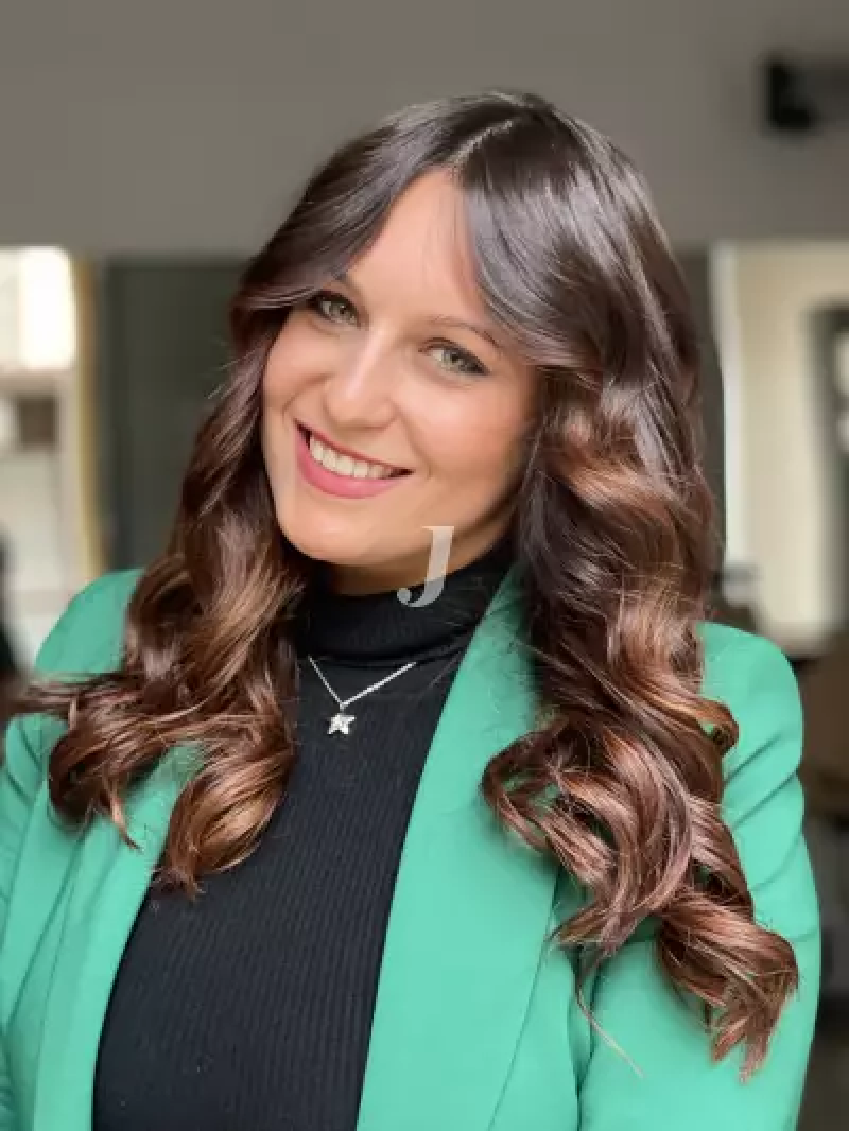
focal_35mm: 64
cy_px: 566
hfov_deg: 22.9
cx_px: 424
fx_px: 2092
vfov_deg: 30.3
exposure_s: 1/62
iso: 250
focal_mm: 7.5
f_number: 2.2
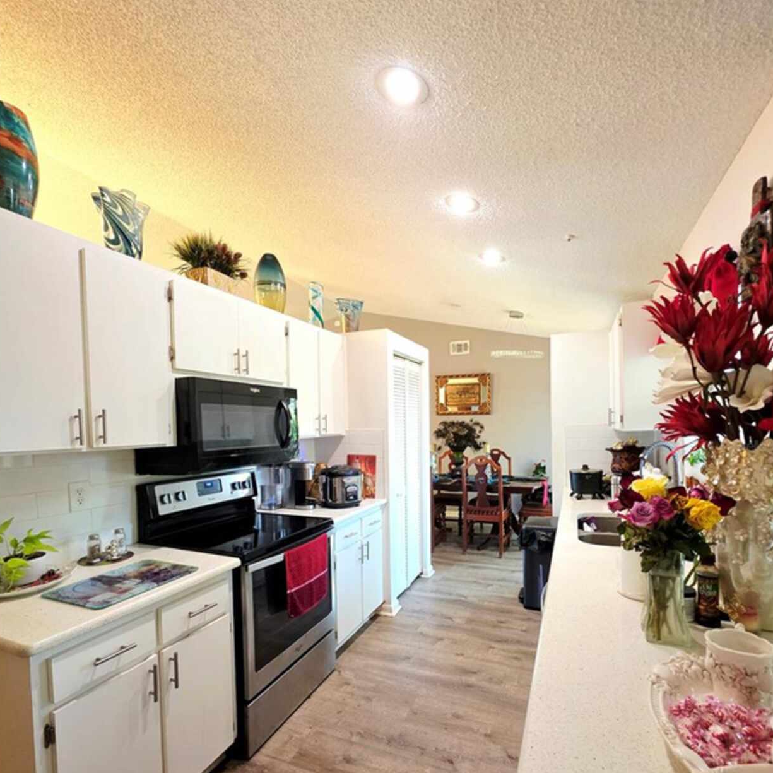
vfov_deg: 86.8
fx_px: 404
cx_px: 395
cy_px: 446
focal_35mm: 16
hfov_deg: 87.4
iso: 250
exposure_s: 1/60.2
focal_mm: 2.2
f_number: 1.9
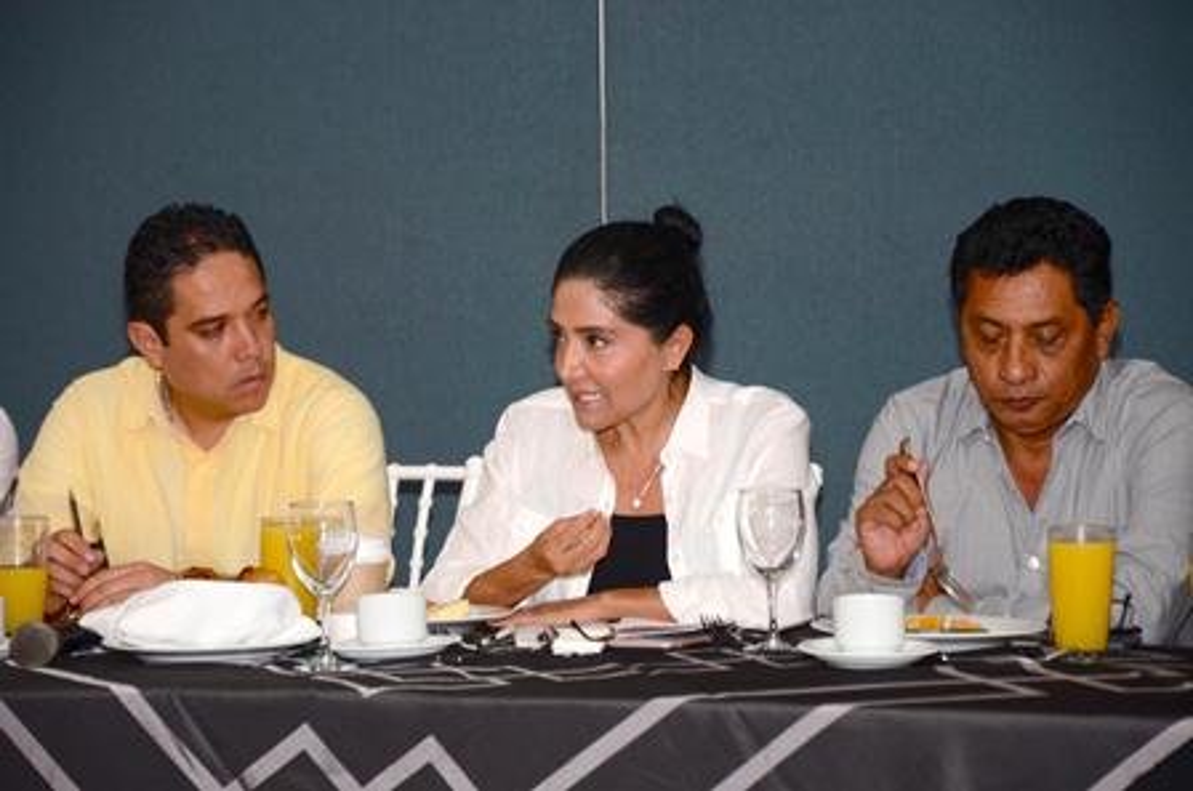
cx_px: 596
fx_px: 5210
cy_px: 396
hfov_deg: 13.1
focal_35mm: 158
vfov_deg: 8.7
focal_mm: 105
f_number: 5.6
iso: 400
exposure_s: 1/80
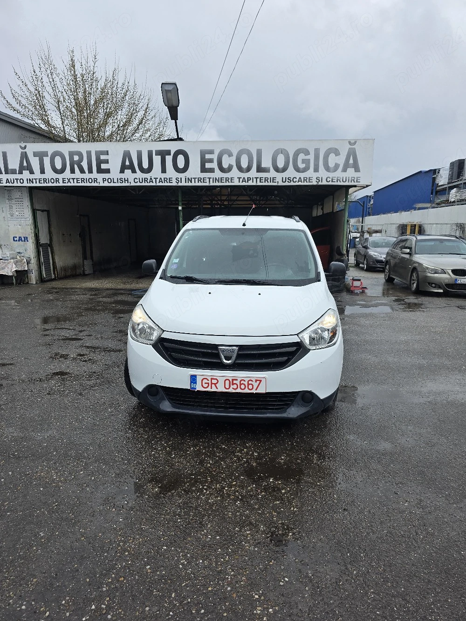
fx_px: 413
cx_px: 233
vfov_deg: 73.9
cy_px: 310
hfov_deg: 58.9
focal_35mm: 23
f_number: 1.7
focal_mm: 6.3
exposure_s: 1/3333
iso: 80
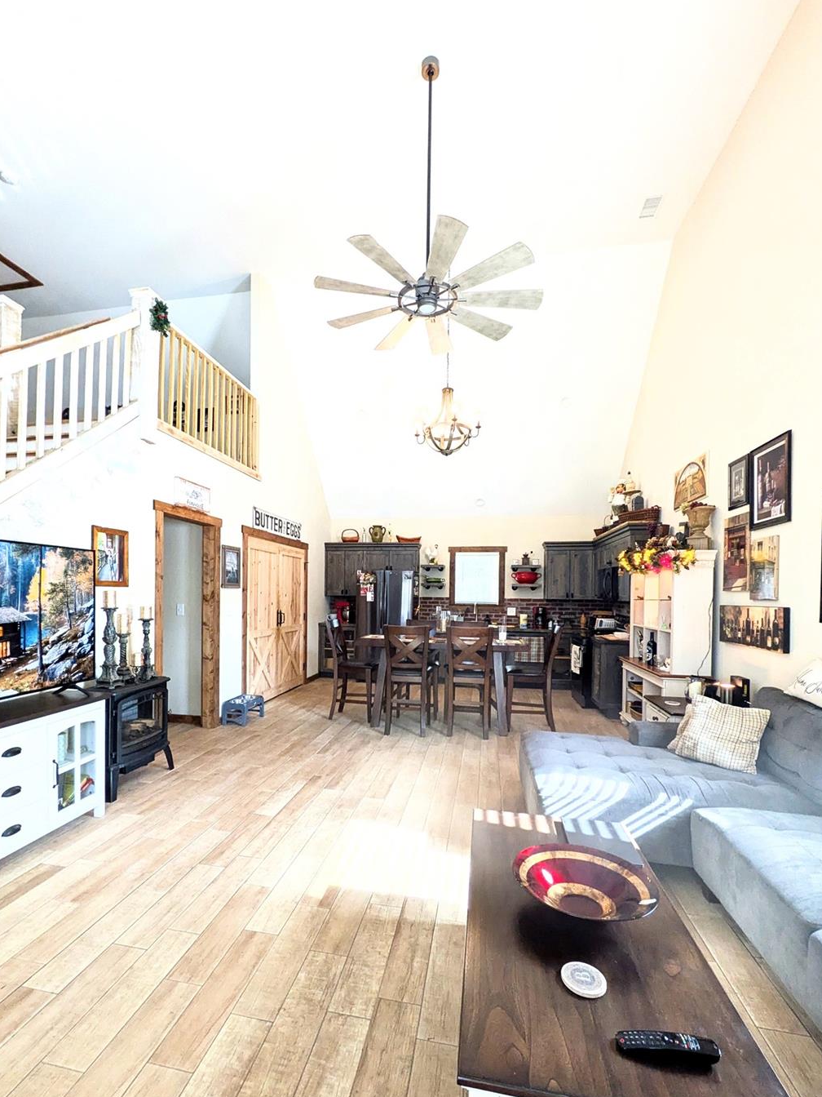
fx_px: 507
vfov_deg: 94.3
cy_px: 597
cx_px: 389
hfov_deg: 78.0
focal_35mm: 16
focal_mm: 1.83
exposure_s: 1/100
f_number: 2.2
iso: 183
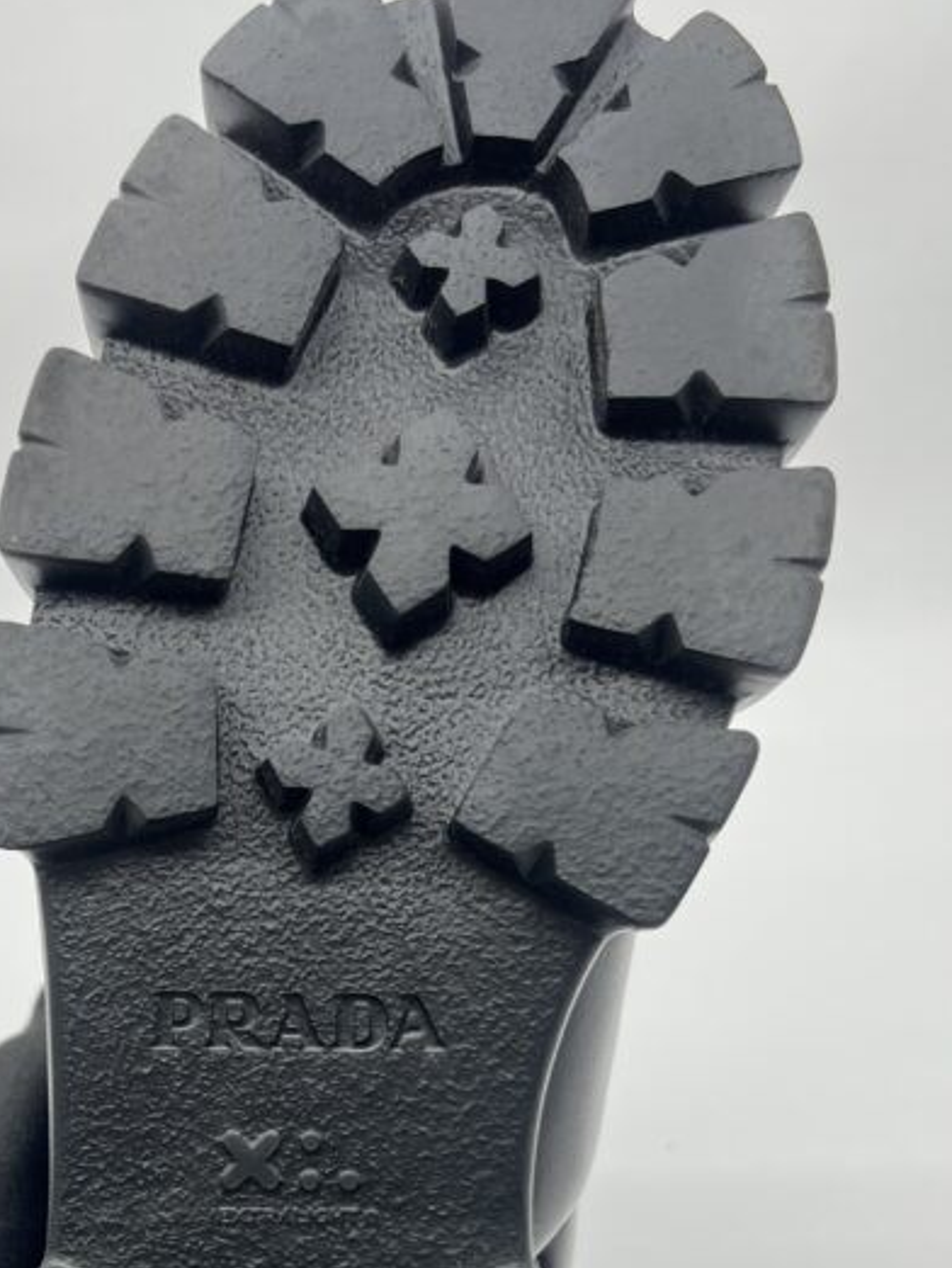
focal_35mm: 51
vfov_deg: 36.1
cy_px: 1037
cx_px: 243
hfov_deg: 28.2
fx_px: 1869
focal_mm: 5.7
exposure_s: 1/100
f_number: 1.5
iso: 50
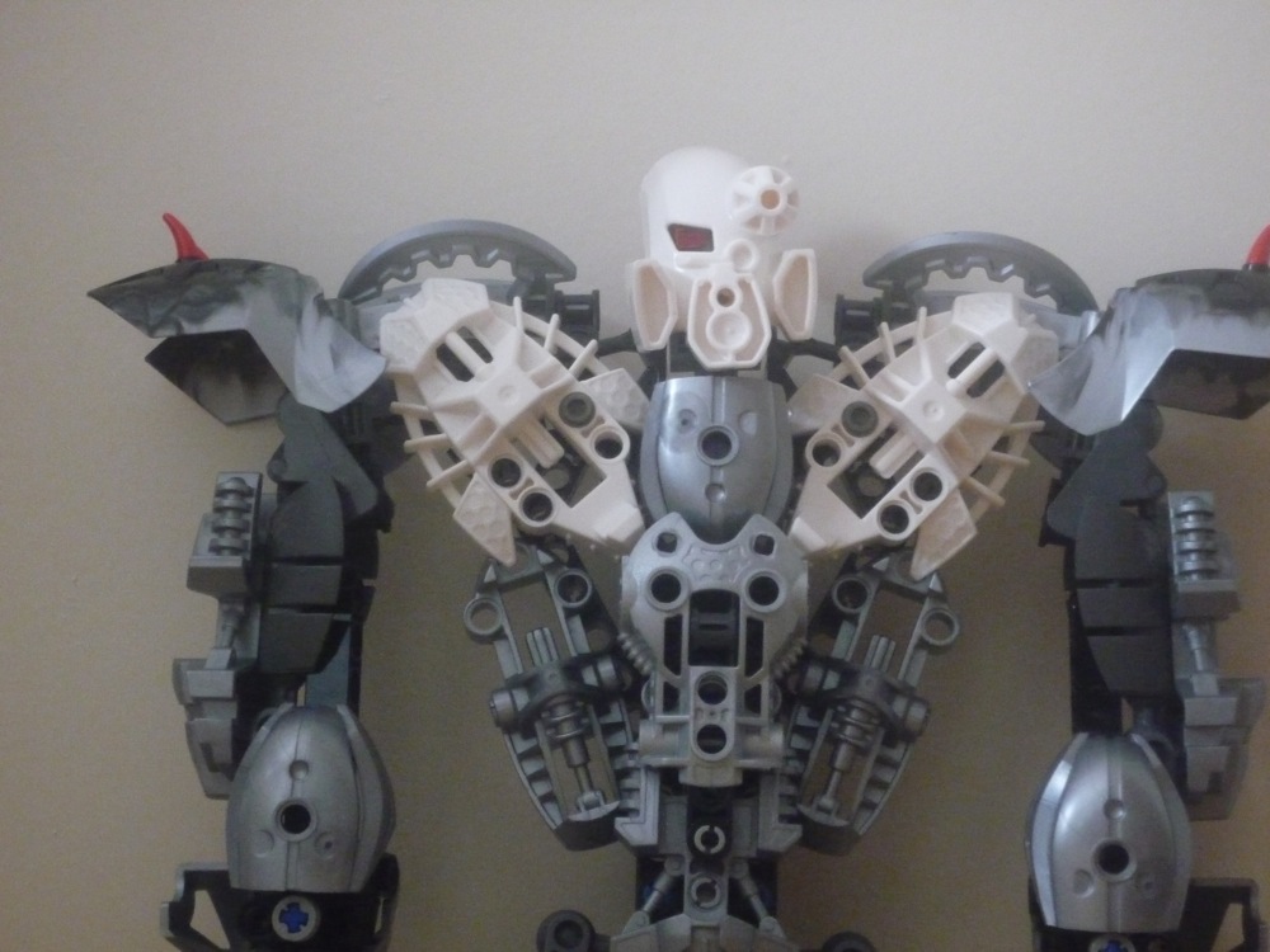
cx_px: 635
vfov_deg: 14.8
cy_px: 476
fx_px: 3669
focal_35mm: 100
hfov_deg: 19.6
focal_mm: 17.6
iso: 800
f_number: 5.6
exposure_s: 1/20
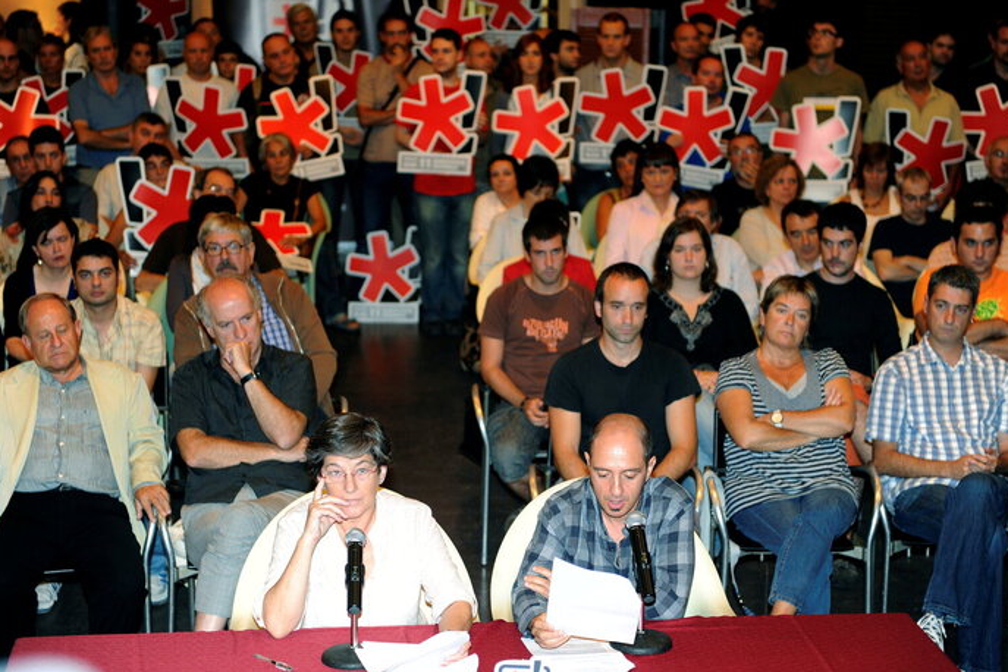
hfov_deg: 27.3
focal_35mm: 74
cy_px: 327
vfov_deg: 18.4
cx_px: 503
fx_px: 2072
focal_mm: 70
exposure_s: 1/60
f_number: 2.8
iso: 1250
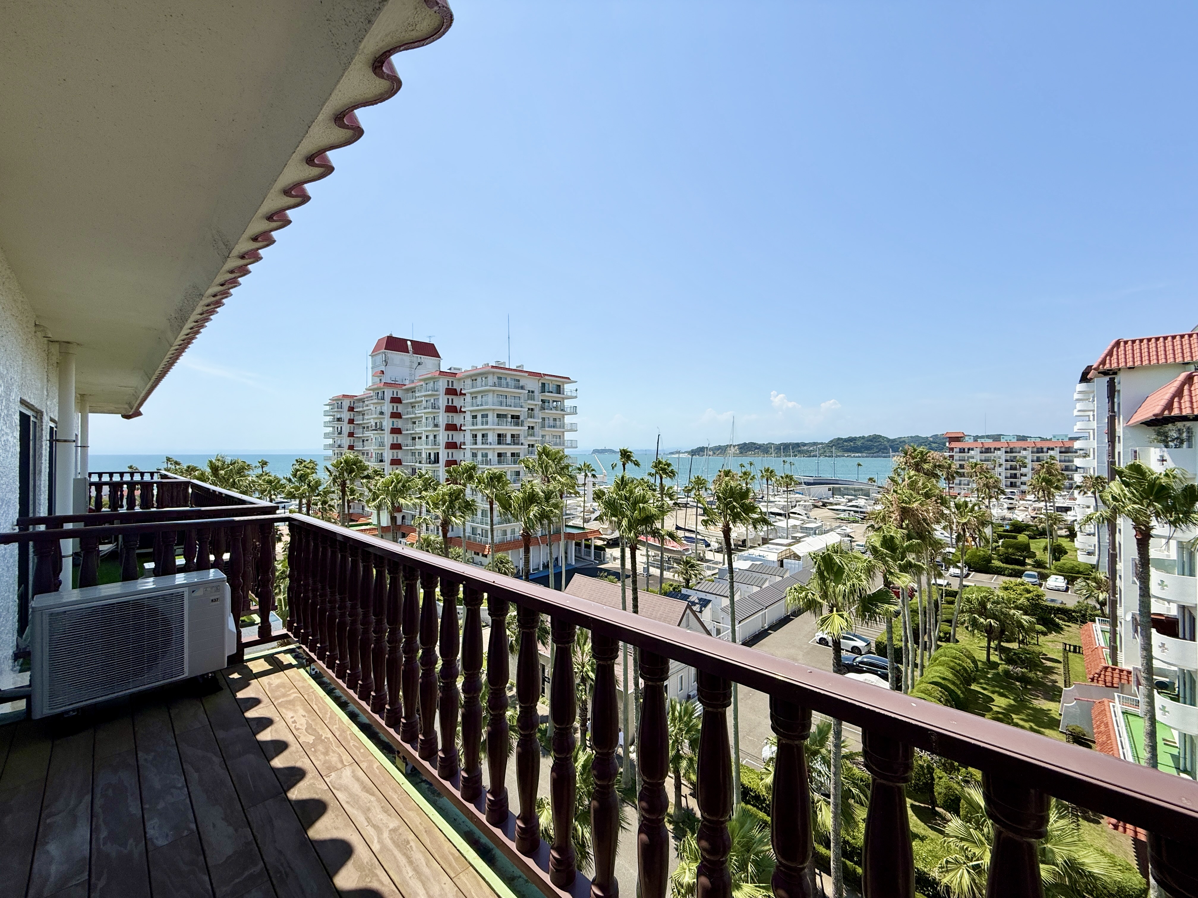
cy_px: 449
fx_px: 485
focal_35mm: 14
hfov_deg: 102.1
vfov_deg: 85.7
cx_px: 599
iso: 50
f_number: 2.2
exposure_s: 1/2717
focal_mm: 2.22
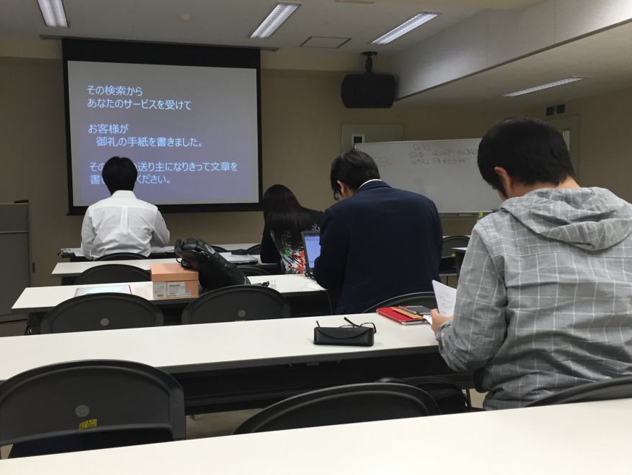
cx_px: 277
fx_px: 621
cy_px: 234
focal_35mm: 34
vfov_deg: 41.8
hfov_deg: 53.8
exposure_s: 1/30
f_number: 2.2
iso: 40
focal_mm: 4.15
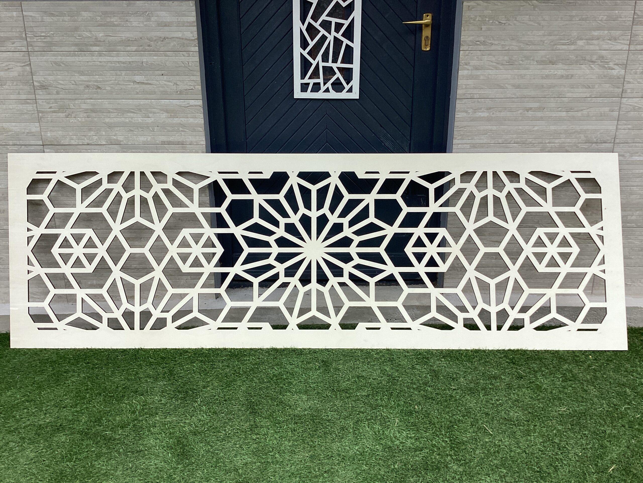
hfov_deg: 58.4
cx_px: 322
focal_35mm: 31
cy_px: 242
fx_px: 576
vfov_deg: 45.4
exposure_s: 1/450
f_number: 2.4
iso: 25
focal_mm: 3.3
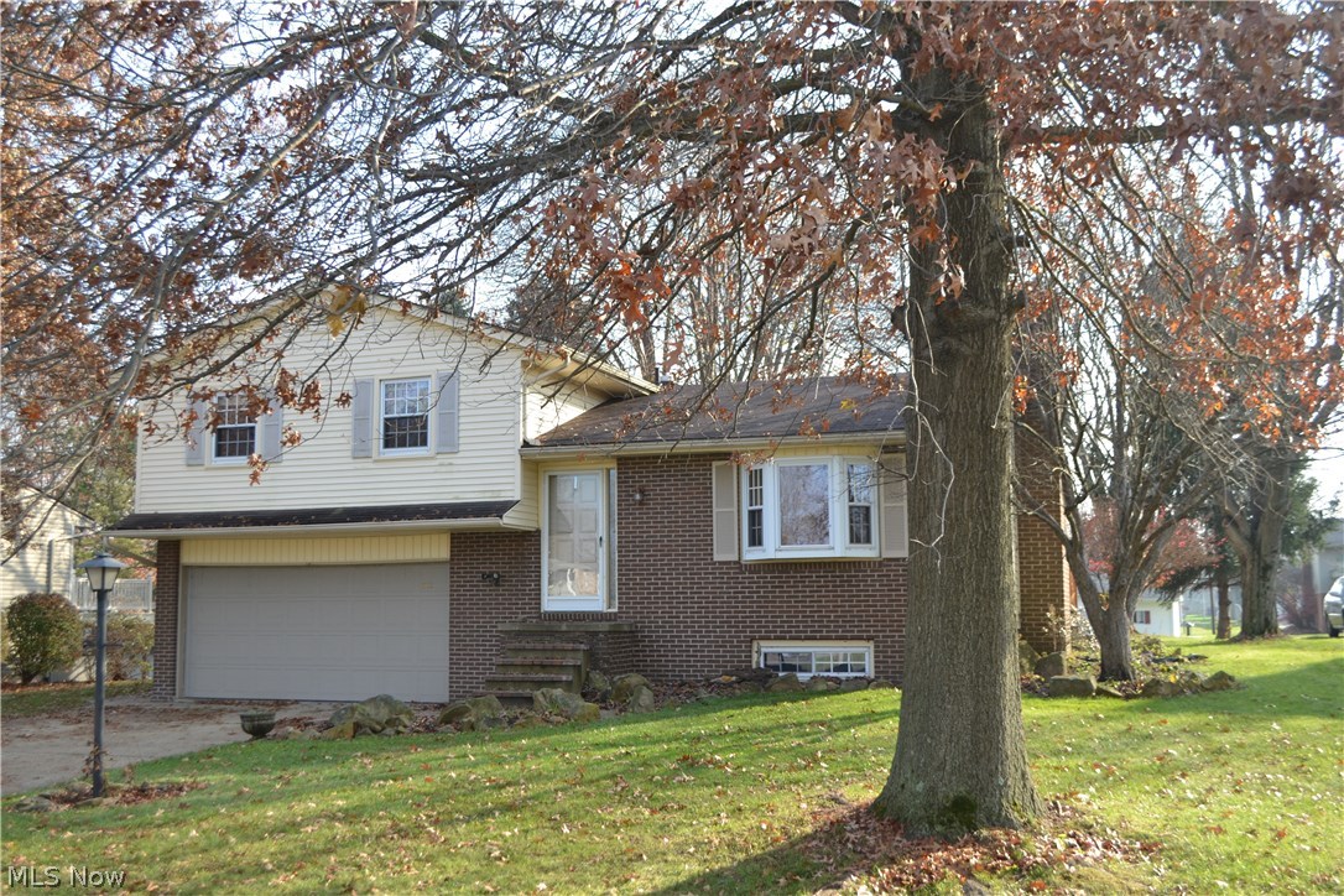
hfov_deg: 53.1
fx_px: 1344
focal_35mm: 36
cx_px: 672
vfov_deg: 36.9
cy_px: 448
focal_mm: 24
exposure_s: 1/125
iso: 110
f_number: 5.6
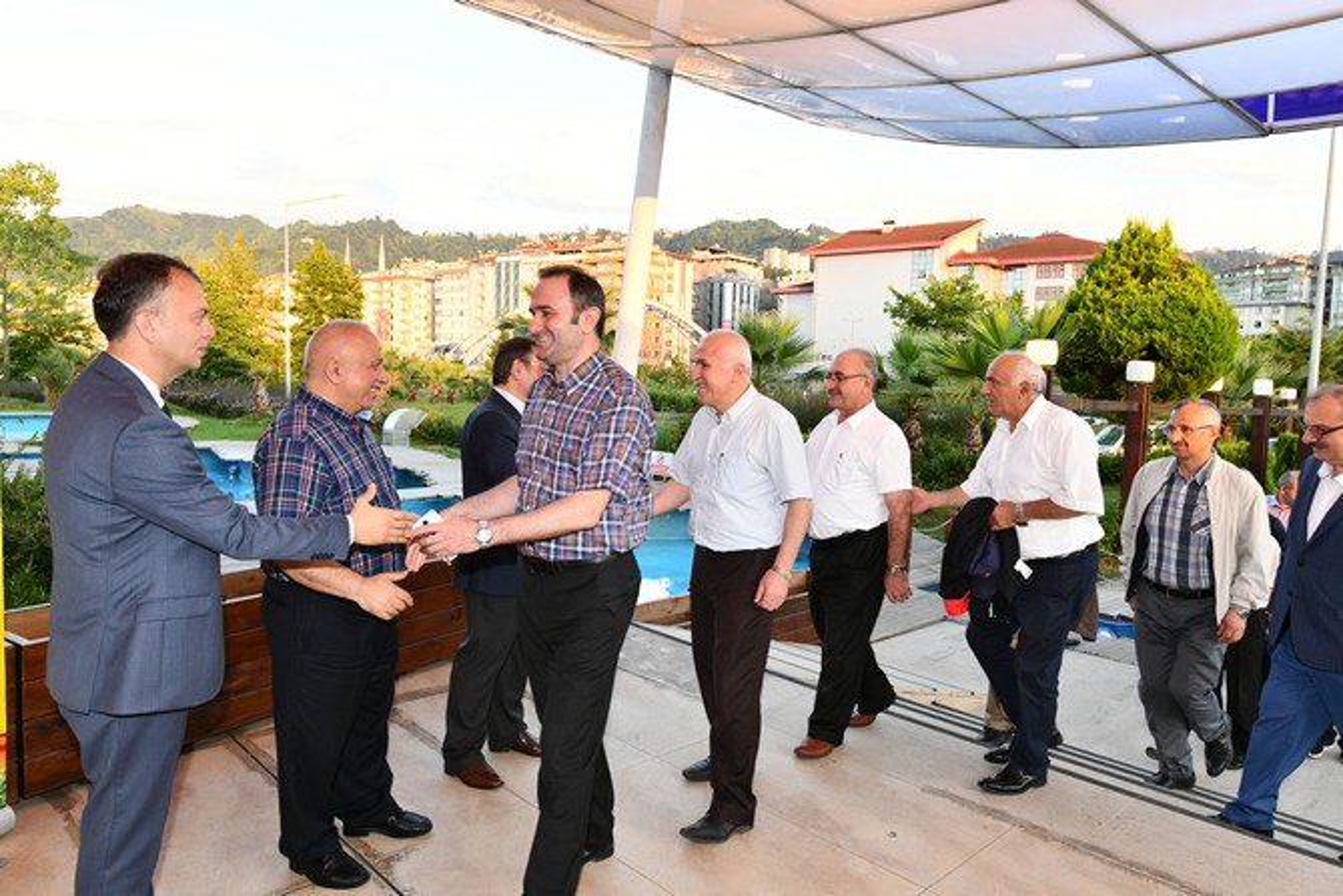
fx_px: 895
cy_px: 448
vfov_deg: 53.2
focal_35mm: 24
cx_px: 672
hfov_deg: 73.7
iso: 1600
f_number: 8
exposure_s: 1/250
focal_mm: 24
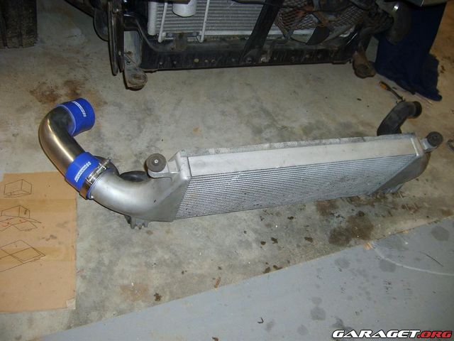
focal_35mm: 35
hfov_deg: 52.6
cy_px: 170
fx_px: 459
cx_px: 227
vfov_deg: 40.7
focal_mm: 5.8
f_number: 2.8
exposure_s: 1/45
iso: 100
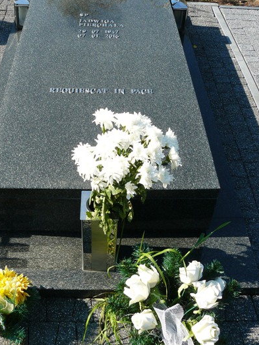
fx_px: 439
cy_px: 136
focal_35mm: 44
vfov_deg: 42.7
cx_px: 113
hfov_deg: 32.8
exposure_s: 1/250
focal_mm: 6
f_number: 5
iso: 100
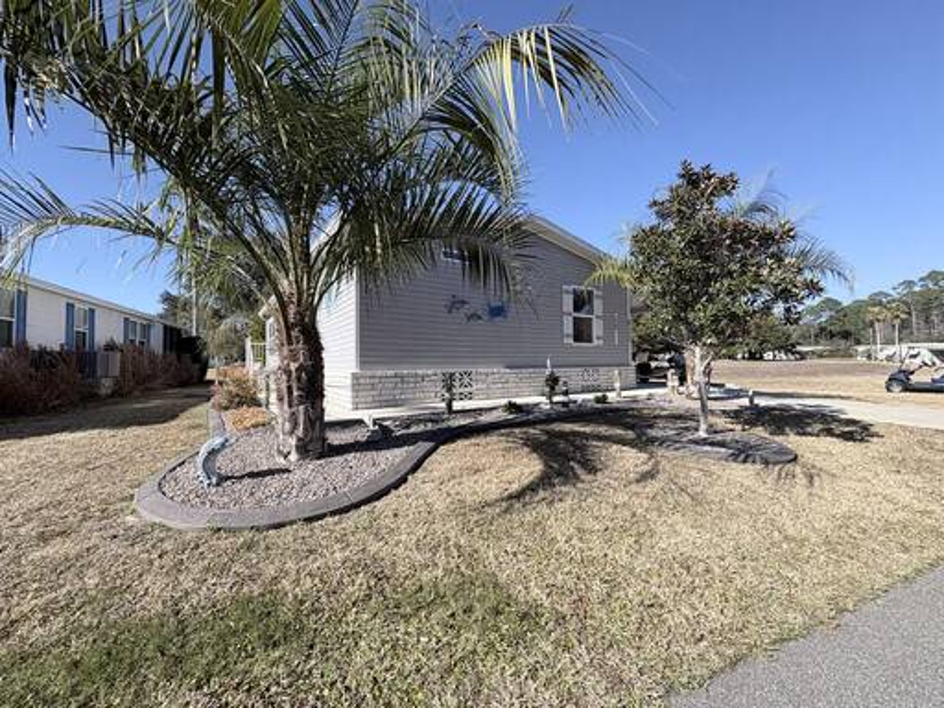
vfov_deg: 85.7
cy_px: 354
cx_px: 472
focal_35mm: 14
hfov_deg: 102.1
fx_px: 382
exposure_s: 1/1299
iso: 50
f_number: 2.2
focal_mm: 2.22
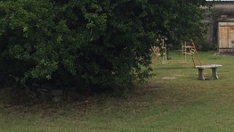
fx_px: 496
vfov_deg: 15.1
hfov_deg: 25.7
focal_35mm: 80
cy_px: 36
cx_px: 212
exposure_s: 1/824
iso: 32
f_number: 2.2
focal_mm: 4.15
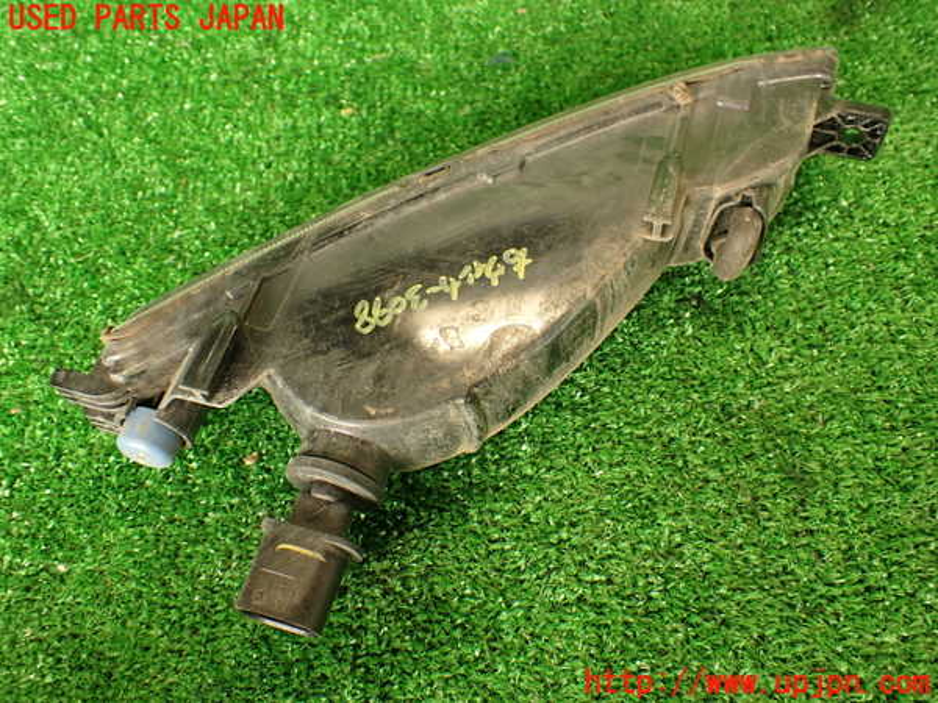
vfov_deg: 44.2
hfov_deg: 56.8
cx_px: 469
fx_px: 867
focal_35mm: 32
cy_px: 352
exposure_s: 1/40
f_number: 2.4
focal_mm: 5.79
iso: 200
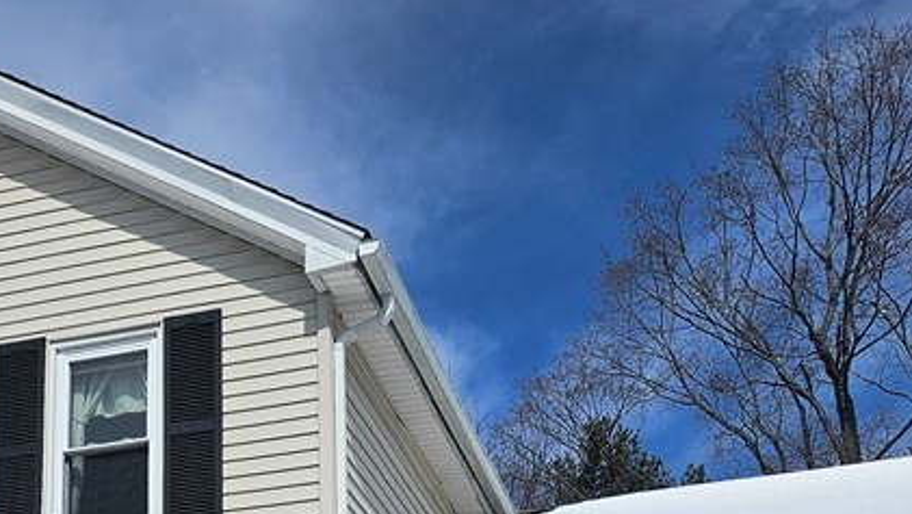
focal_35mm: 61
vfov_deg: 17.8
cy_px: 759
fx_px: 1475
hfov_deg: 33.8
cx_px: 253
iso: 25
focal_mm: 5.4
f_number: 1.8
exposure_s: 1/7313
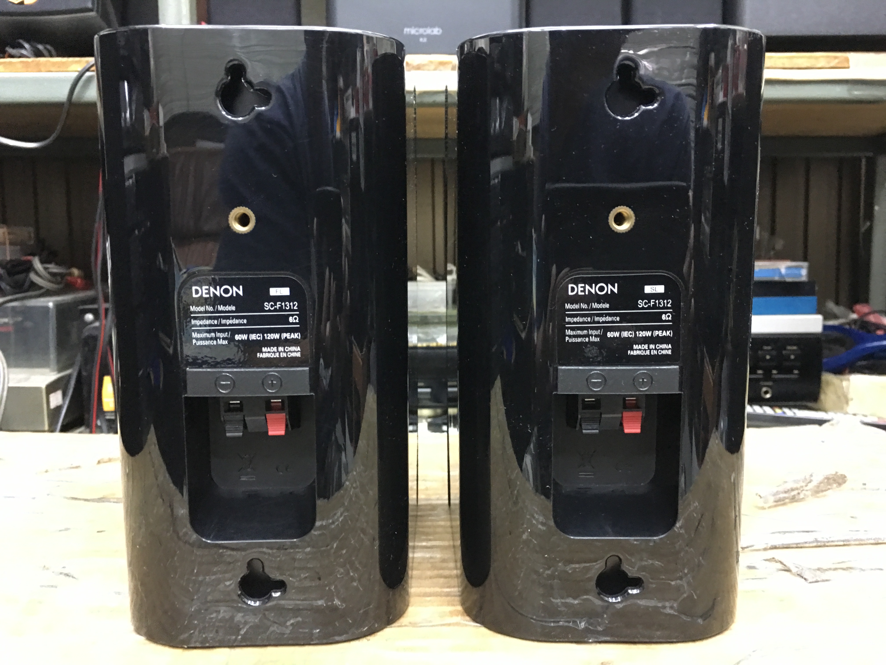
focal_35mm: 29
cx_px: 443
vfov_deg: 48.2
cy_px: 332
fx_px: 742
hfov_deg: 61.7
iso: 125
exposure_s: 1/4
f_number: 2.2
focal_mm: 4.15
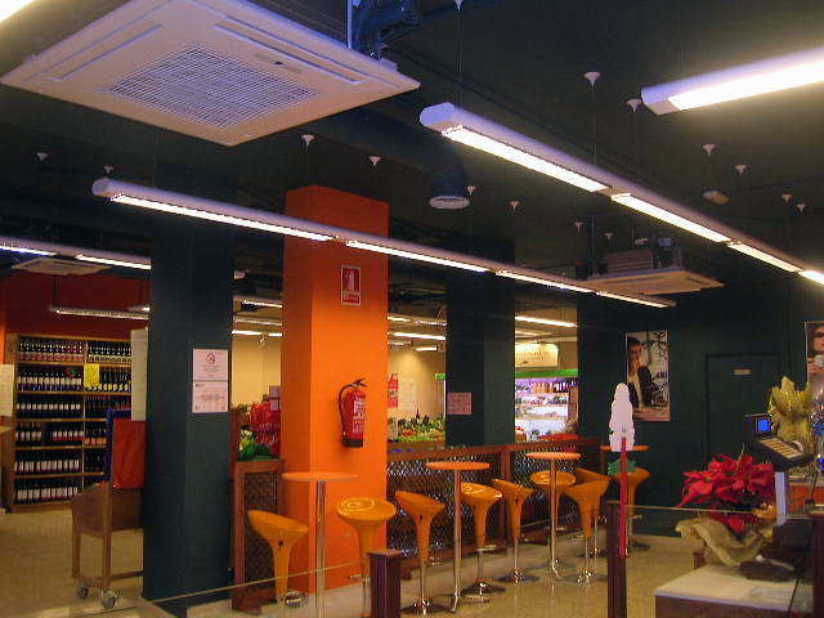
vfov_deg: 41.8
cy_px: 309
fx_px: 809
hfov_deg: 54.0
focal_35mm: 34
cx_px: 412
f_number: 2.9
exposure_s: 1/30
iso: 50
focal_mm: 5.7
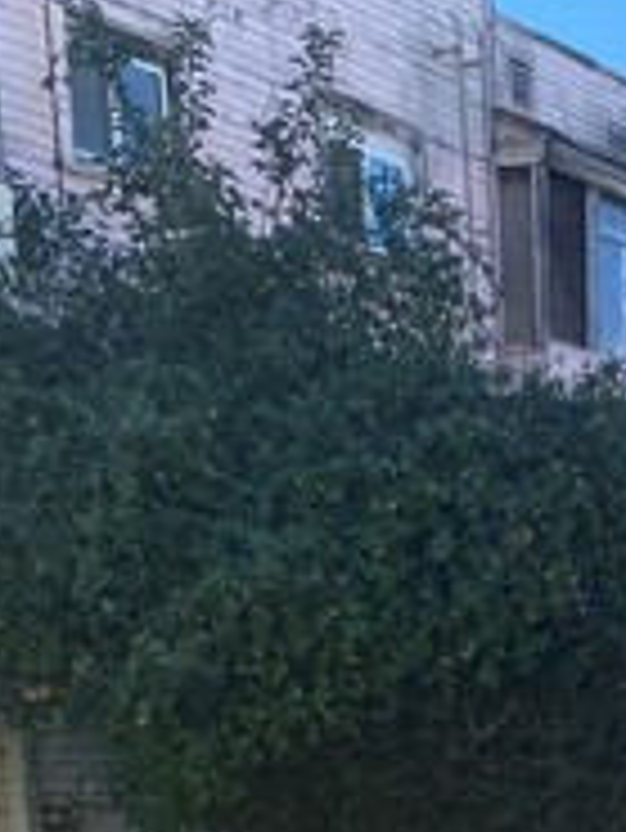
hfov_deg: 16.0
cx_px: 685
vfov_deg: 18.1
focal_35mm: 90
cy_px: 1408
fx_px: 2168
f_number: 1.8
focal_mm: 4.25
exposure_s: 1/1103
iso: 32
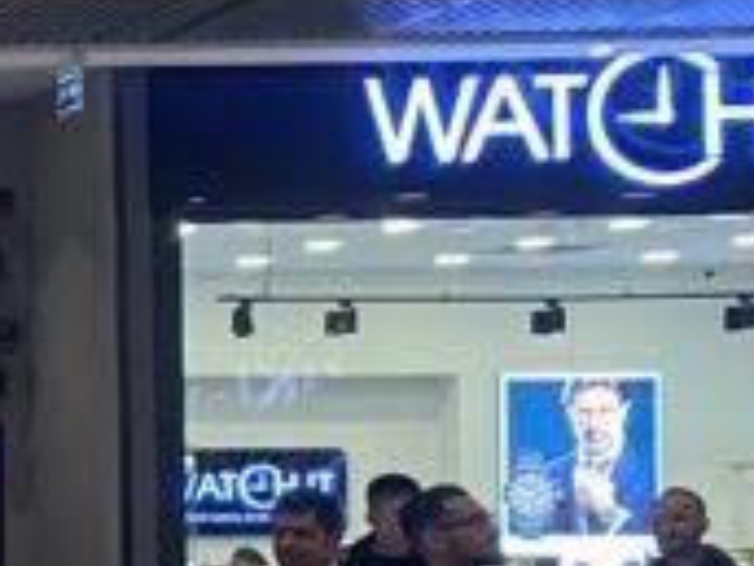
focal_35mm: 155
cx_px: -1460
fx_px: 3376
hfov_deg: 9.9
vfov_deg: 9.5
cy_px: 483
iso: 80
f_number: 1.8
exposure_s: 1/50
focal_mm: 4.25
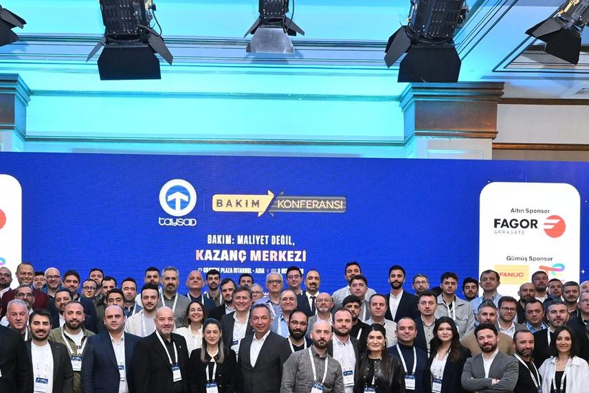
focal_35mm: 36
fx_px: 589
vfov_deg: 35.3
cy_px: 335
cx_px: 236
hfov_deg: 52.8
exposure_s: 1/160
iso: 2500
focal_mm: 14
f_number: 5
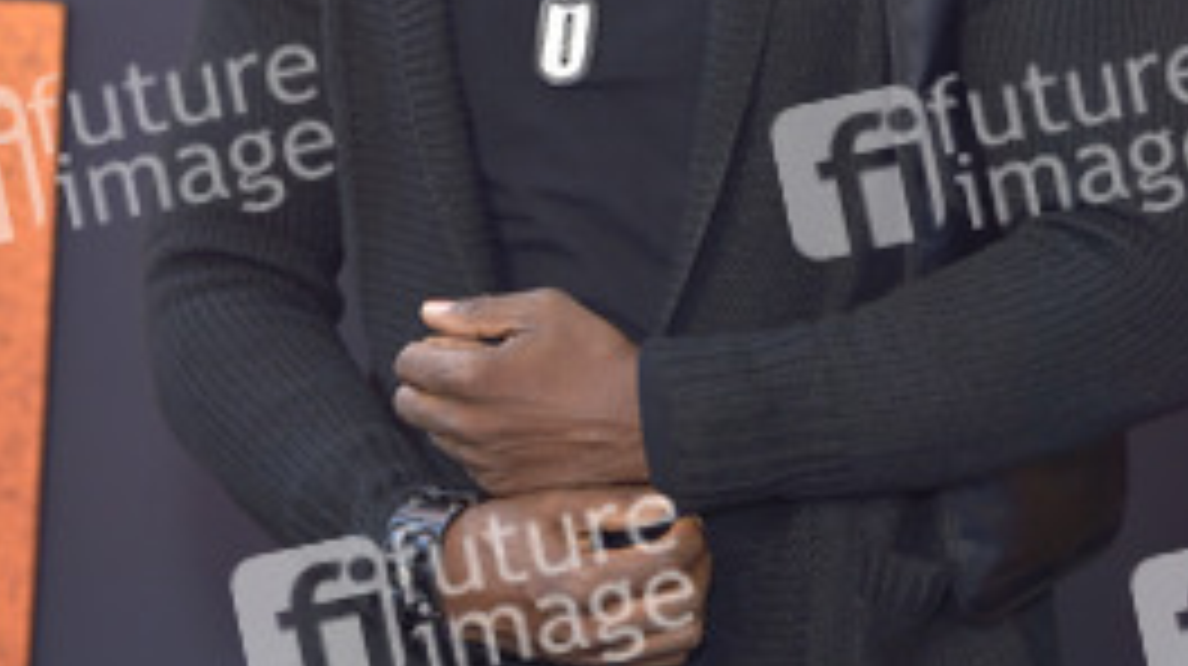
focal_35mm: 167
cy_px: -72
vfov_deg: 7.2
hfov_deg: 12.9
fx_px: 5256
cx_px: 596
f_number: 6.3
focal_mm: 105
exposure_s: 1/250
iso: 640
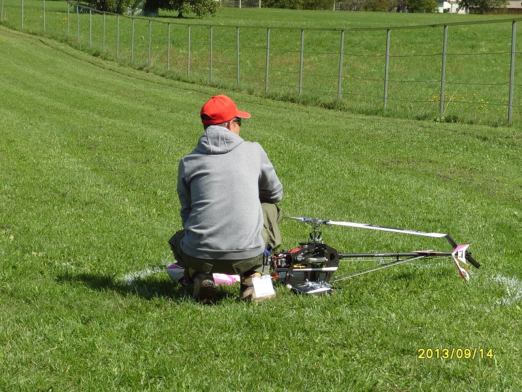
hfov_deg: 15.4
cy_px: 196
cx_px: 261
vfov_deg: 11.6
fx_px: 1930
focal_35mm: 128
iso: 80
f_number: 5.9
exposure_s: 1/500
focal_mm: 28.5
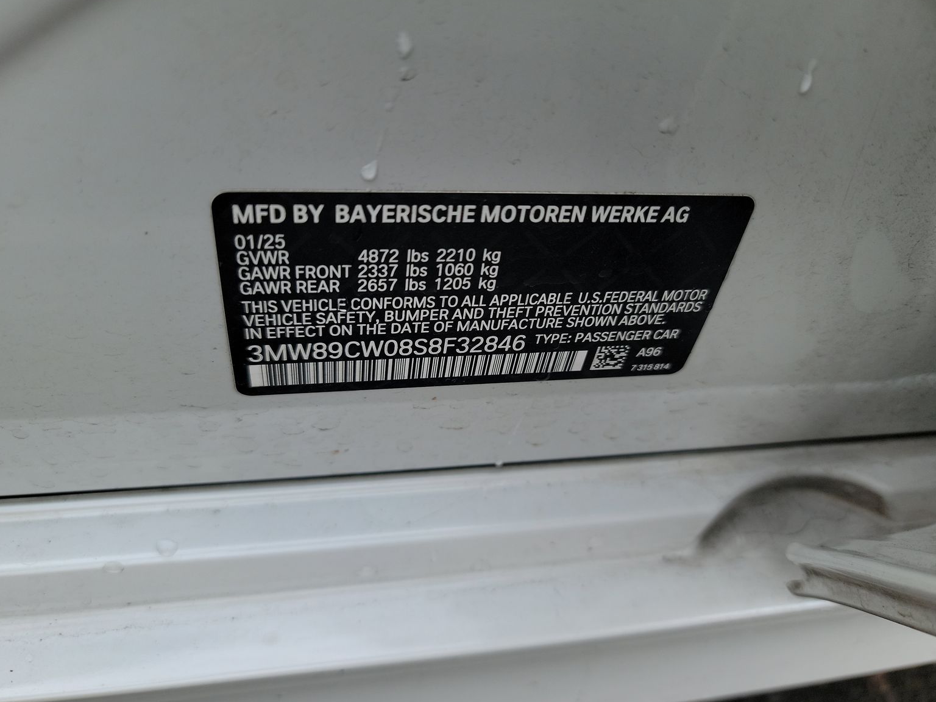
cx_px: 473
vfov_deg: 54.9
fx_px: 676
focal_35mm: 25
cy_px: 348
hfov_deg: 69.4
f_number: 1.8
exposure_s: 1/129
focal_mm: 6.7
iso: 50
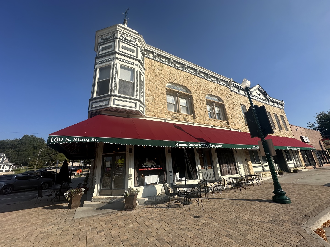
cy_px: 124
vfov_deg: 85.7
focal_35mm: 14
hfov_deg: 102.1
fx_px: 133
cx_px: 165
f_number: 2.2
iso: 50
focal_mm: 2.22
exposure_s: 1/2398
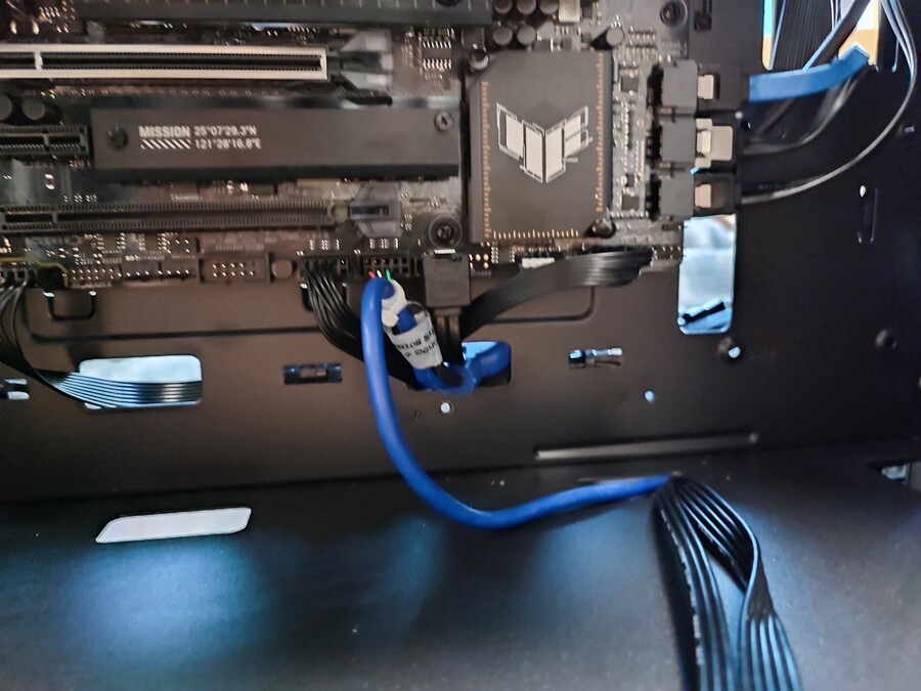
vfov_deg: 54.9
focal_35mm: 25
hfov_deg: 69.4
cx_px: 460
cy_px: 346
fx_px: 665
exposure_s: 1/15
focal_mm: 6.04
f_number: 1.9
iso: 6460
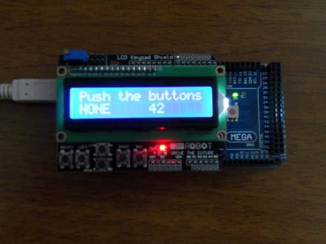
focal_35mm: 46
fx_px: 433
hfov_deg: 41.2
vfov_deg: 31.5
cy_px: 122
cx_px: 163
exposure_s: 1/25
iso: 400
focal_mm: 8.2
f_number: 4.3
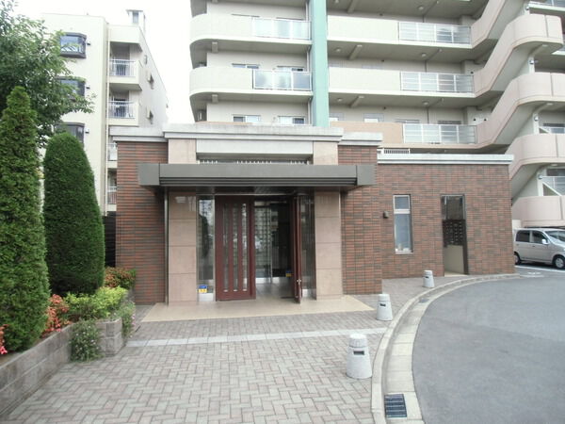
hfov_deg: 71.6
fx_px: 392
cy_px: 212
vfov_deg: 56.8
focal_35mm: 24
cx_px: 282
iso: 64
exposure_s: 1/100
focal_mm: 4.24
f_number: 3
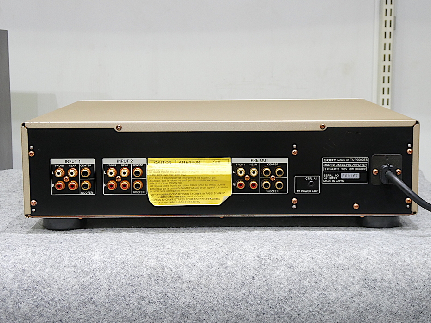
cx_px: 214
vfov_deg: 23.3
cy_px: 164
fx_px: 784
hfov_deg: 30.7
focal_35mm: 63
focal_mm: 10.9
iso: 200
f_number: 4.3
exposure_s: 1/10
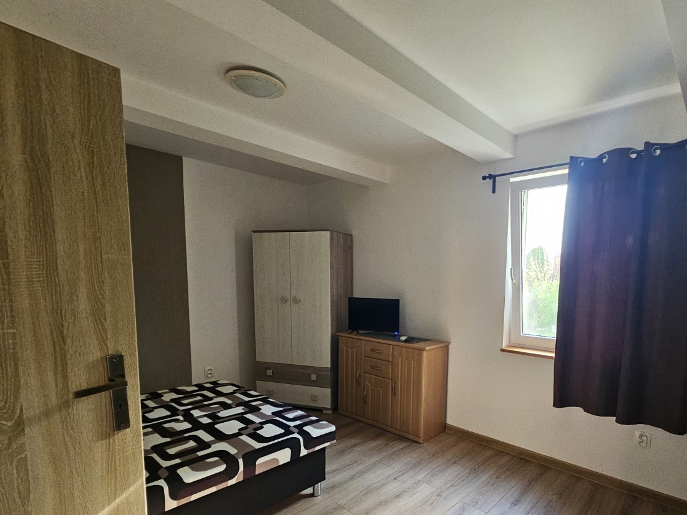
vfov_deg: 73.5
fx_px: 337
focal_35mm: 17
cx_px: 426
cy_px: 322
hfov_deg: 89.3
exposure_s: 1/33
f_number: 2.2
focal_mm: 2.2
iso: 320
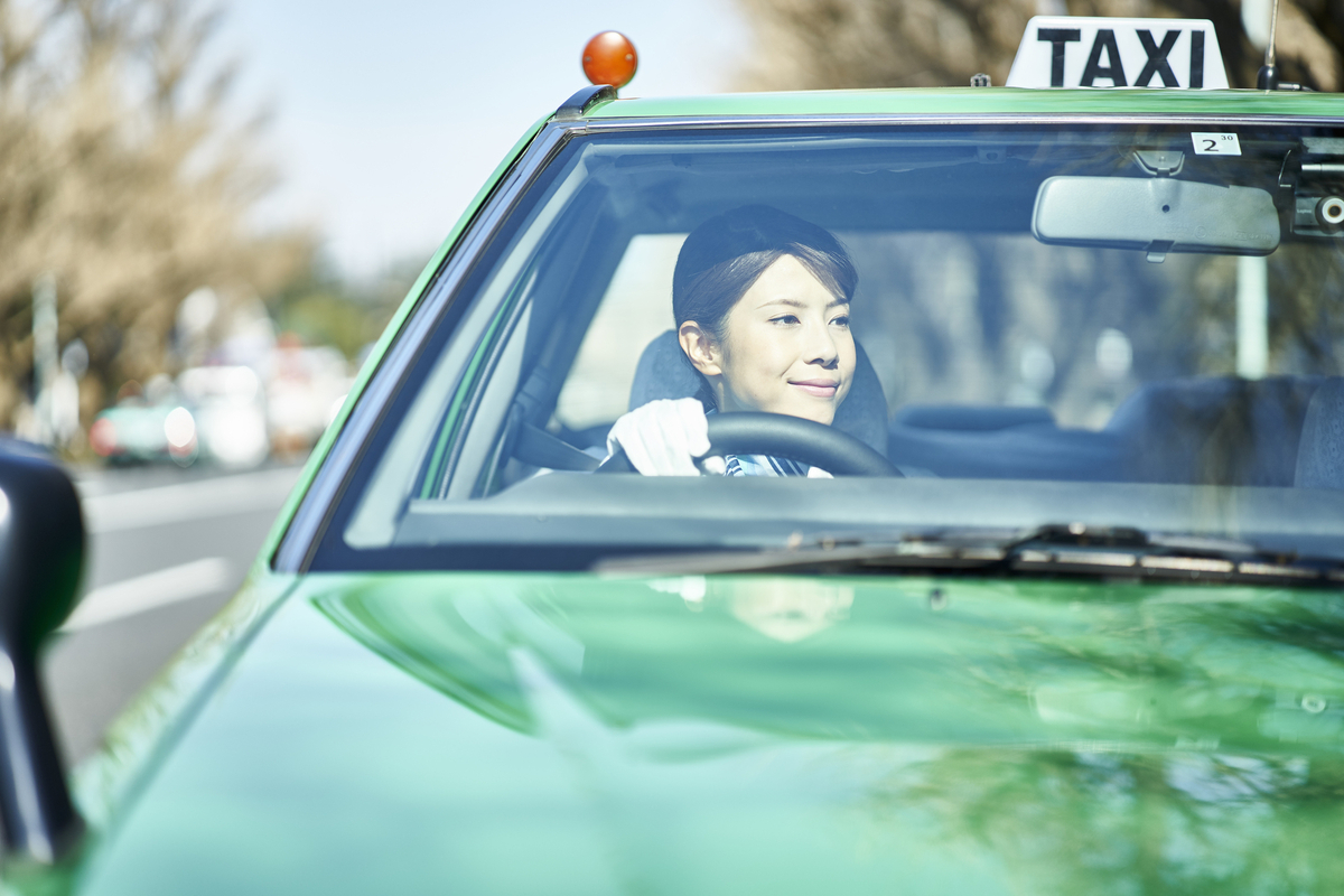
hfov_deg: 23.9
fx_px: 3173
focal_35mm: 85
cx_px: 672
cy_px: 448
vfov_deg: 16.1
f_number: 1.8
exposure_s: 1/2000
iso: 100
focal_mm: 85
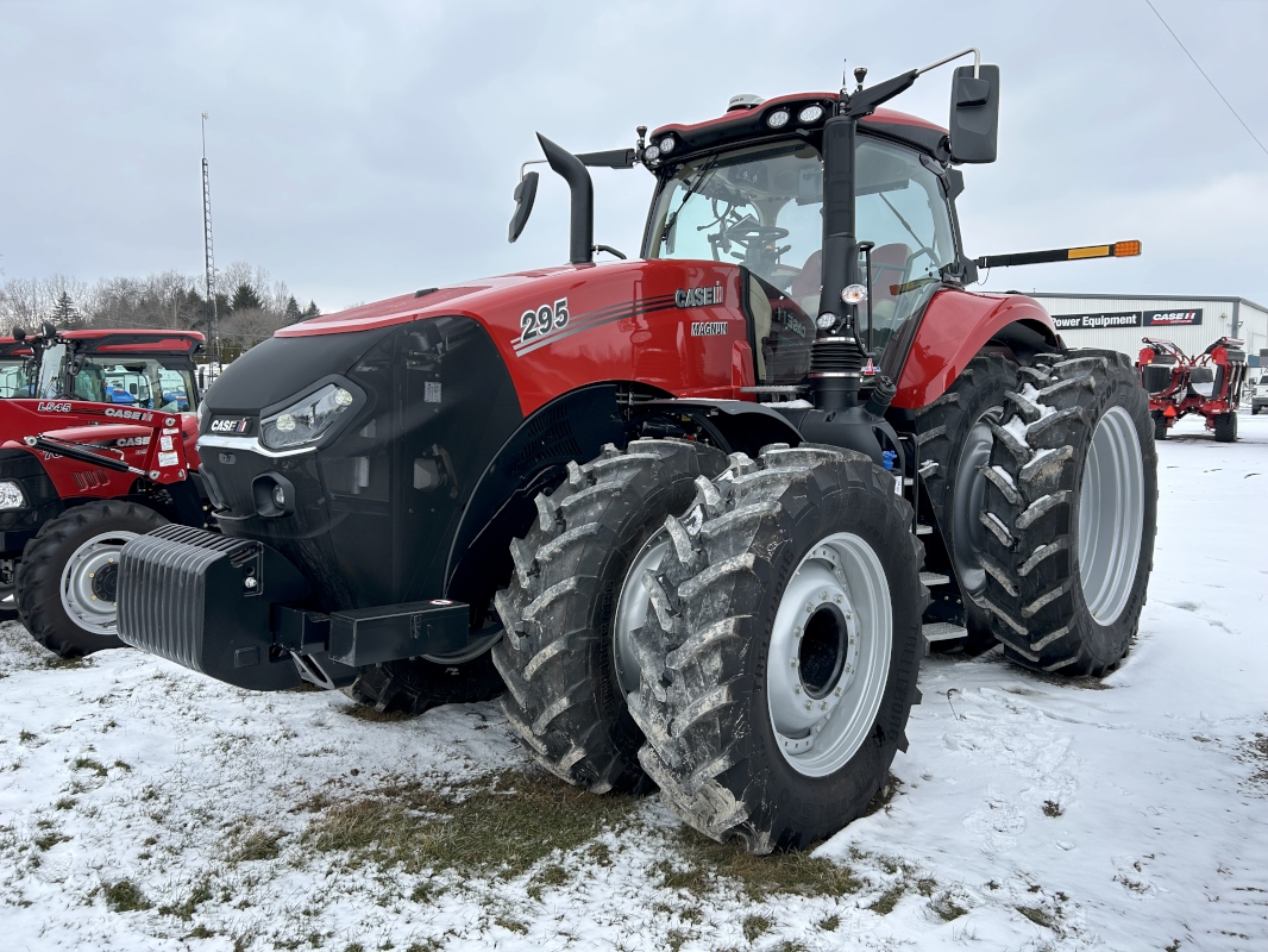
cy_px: 476
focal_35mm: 26
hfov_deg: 67.3
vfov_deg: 53.1
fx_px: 953
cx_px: 634
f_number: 1.5
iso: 50
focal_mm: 5.7
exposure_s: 1/1344
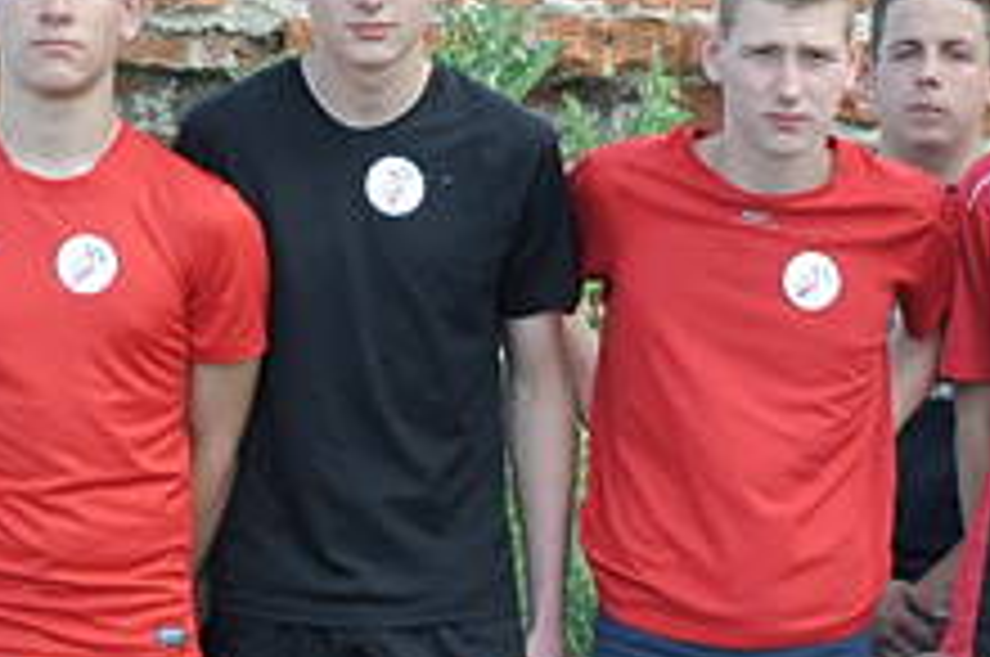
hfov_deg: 12.6
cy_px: 700
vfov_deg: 8.4
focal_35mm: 162
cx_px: 855
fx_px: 4448
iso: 800
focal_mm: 28
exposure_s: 1/320
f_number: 9
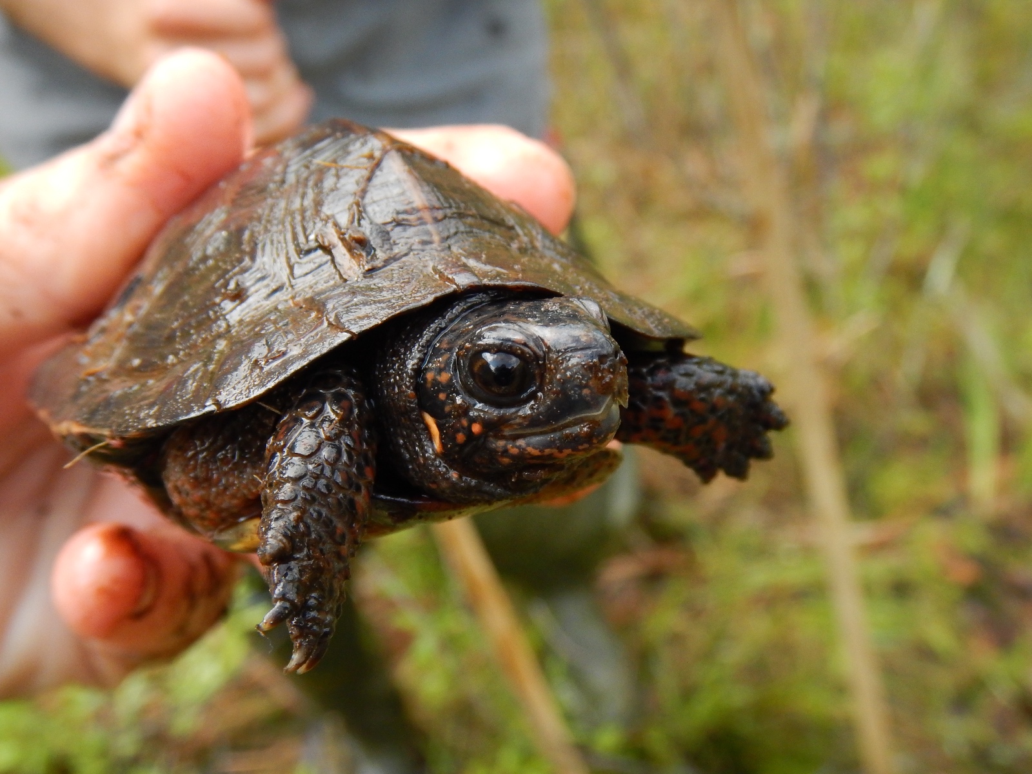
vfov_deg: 32.9
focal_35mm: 44
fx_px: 1312
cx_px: 516
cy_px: 387
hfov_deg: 42.9
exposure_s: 1/250
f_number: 4.3
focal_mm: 7.8
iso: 400
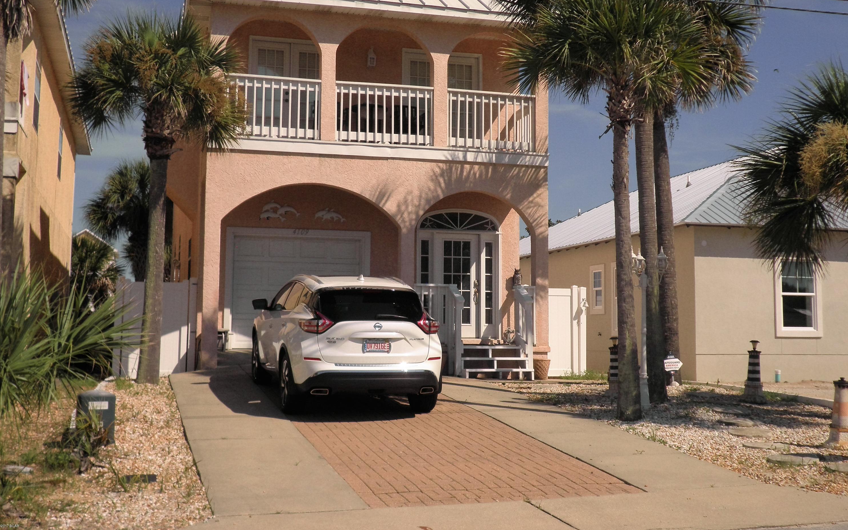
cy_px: 226
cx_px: 423
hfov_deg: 41.8
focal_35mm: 48
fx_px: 1109
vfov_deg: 26.8
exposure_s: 1/200
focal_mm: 8.2
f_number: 11.1
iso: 64
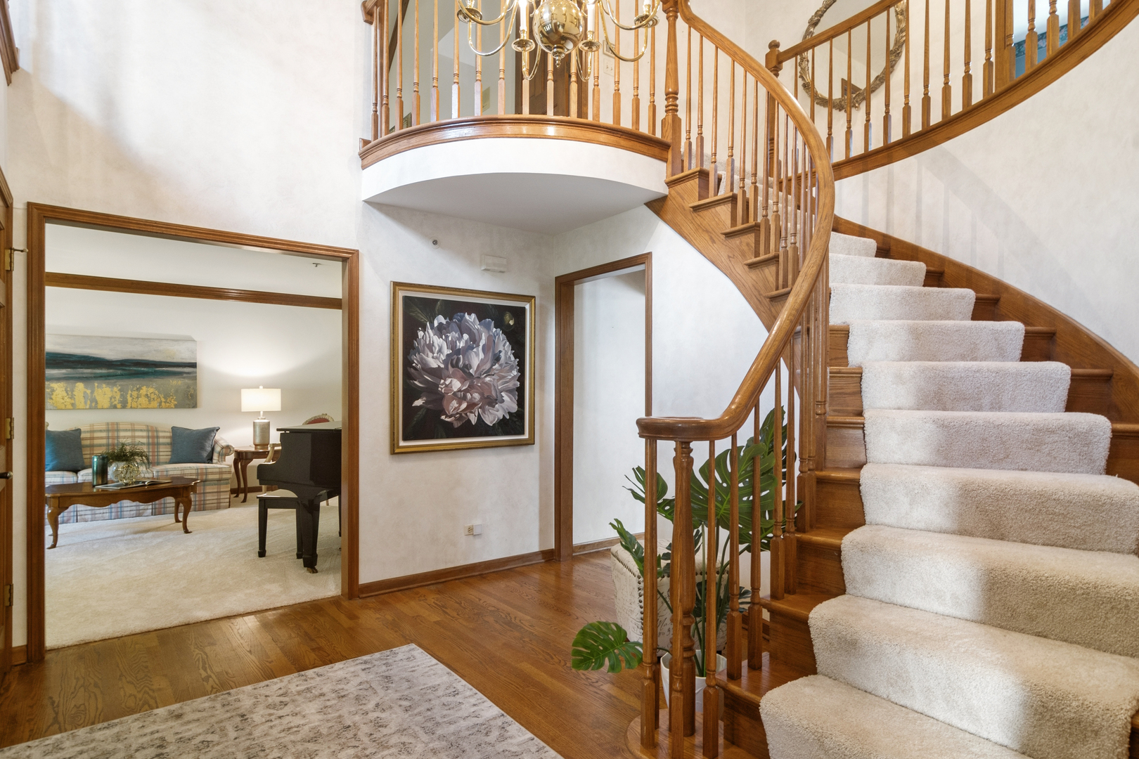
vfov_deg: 67.4
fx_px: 569
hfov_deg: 90.0
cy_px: 380
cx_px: 570
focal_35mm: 18
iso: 200
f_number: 8
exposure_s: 1/2
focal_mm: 12
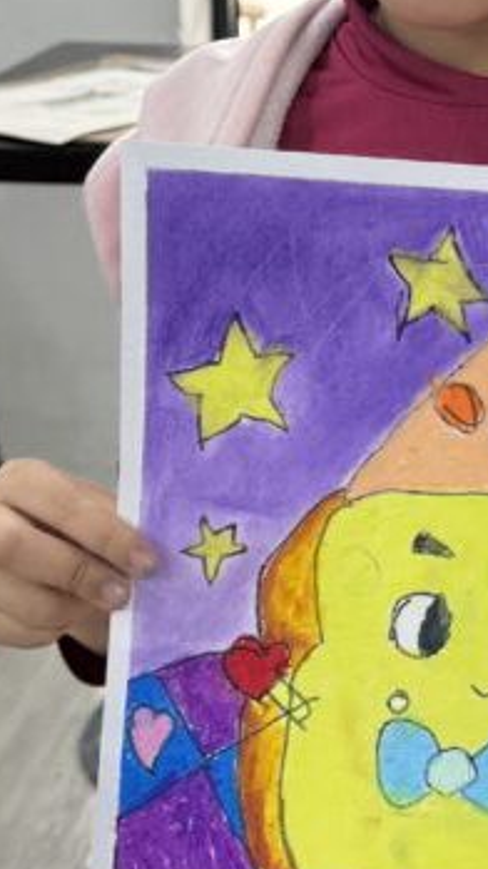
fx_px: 1727
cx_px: 545
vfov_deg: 27.7
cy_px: 192
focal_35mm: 75
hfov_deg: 15.6
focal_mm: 6.76
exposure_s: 1/243
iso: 100
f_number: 1.78
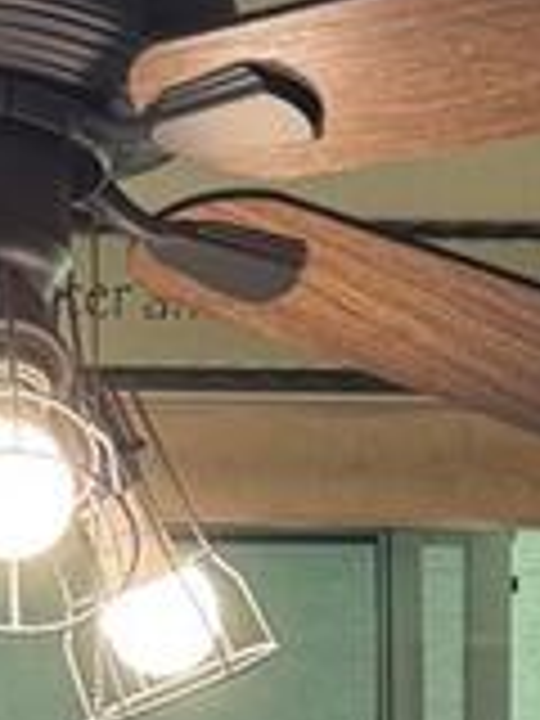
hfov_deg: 8.1
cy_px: 1940
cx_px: 783
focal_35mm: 180
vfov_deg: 9.3
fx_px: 3744
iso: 80
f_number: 1.78
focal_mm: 6.76
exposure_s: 1/120
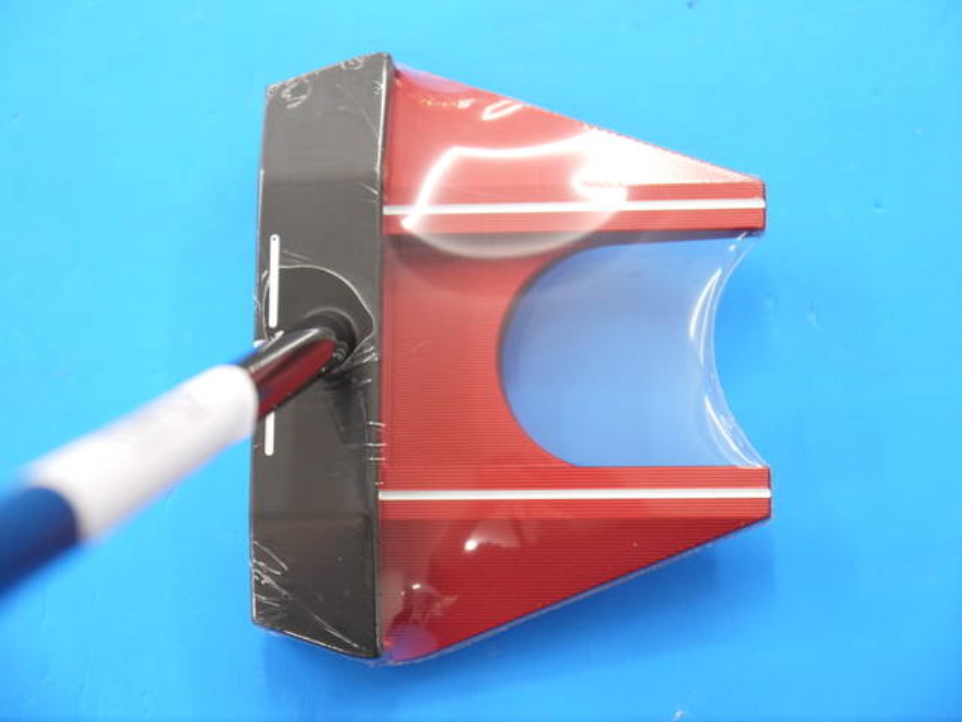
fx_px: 2334
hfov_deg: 23.3
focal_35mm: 84
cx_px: 481
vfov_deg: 17.6
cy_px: 361
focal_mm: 42
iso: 800
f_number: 5.6
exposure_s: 1/60
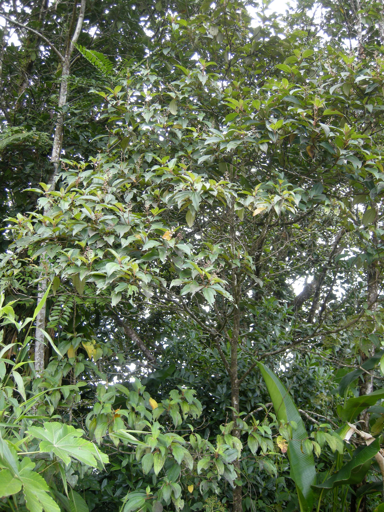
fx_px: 518
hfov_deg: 40.7
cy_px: 256
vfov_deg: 52.6
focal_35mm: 35
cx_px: 192
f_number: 2.7
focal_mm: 7.5
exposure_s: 1/60
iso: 64
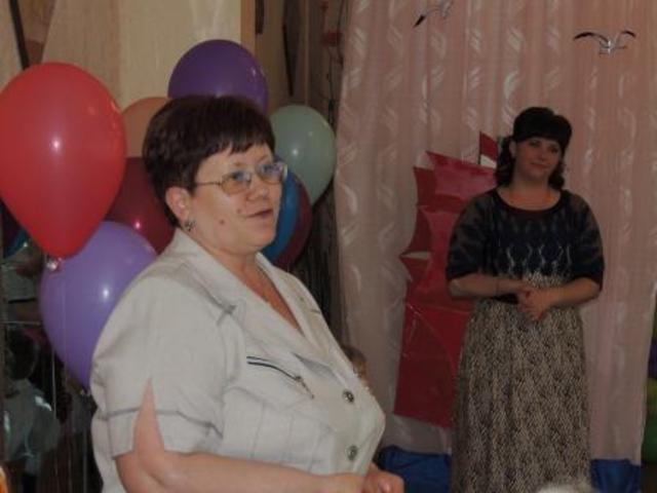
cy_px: 246
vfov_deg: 11.0
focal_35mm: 135
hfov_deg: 14.6
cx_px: 328
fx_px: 2562
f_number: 4.3
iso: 220
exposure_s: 1/60
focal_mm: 24
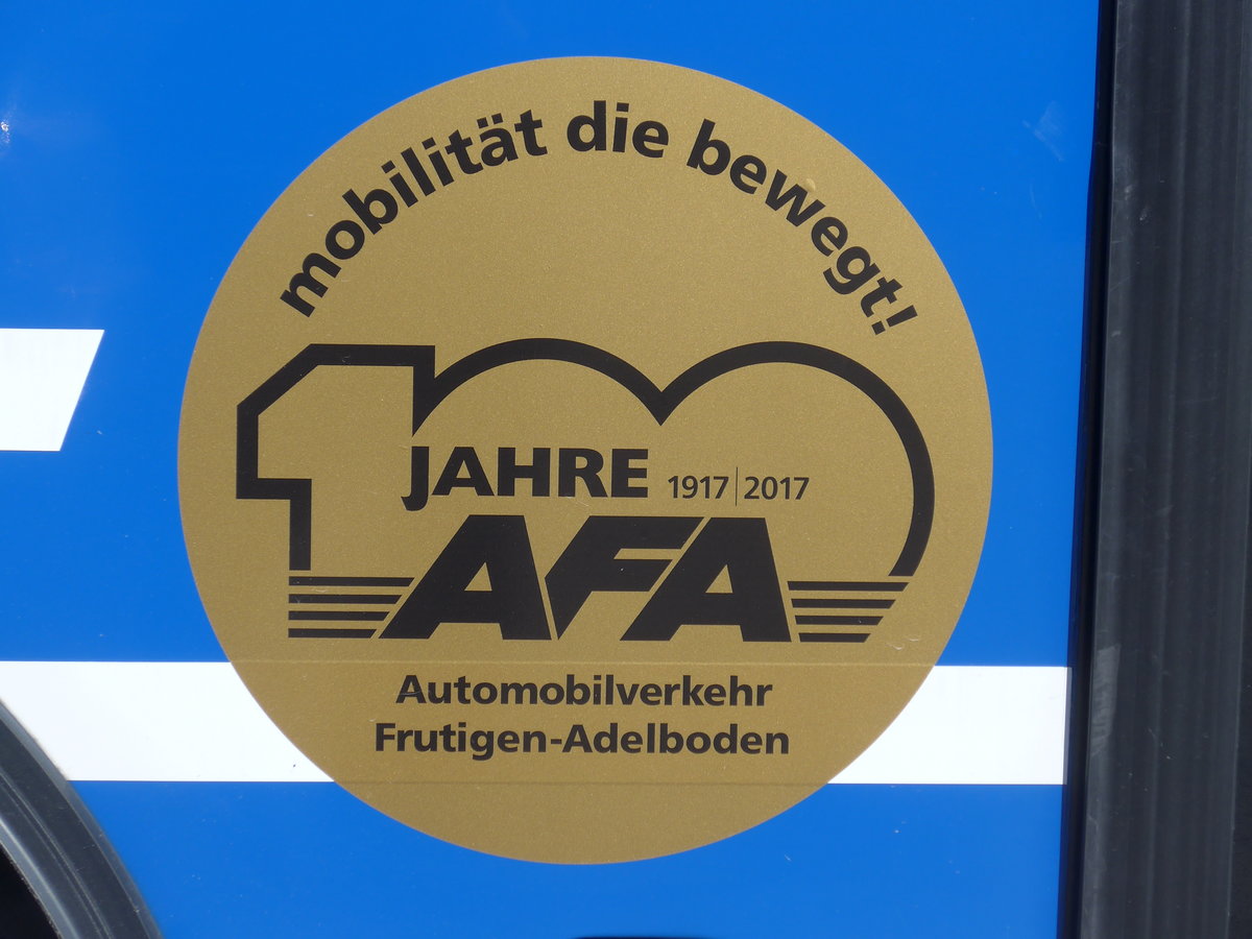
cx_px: 626
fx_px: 3979
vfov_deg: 13.5
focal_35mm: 110
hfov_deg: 17.9
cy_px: 470
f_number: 4.9
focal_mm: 21.6
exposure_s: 1/640
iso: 80
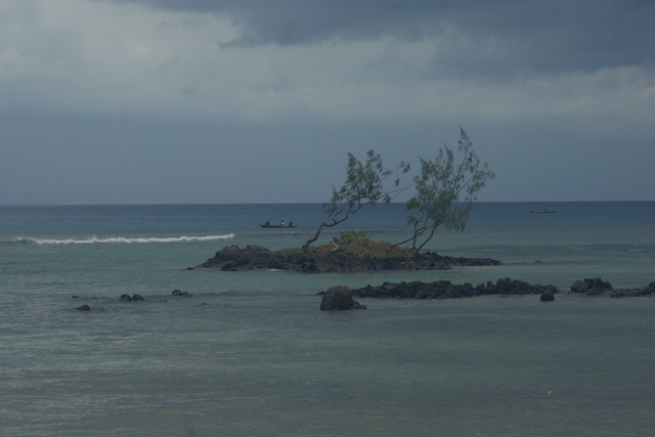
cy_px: 218
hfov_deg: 19.5
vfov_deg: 13.0
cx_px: 328
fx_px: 1911
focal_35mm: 105
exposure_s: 1/180
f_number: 6.7
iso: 100
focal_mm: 70
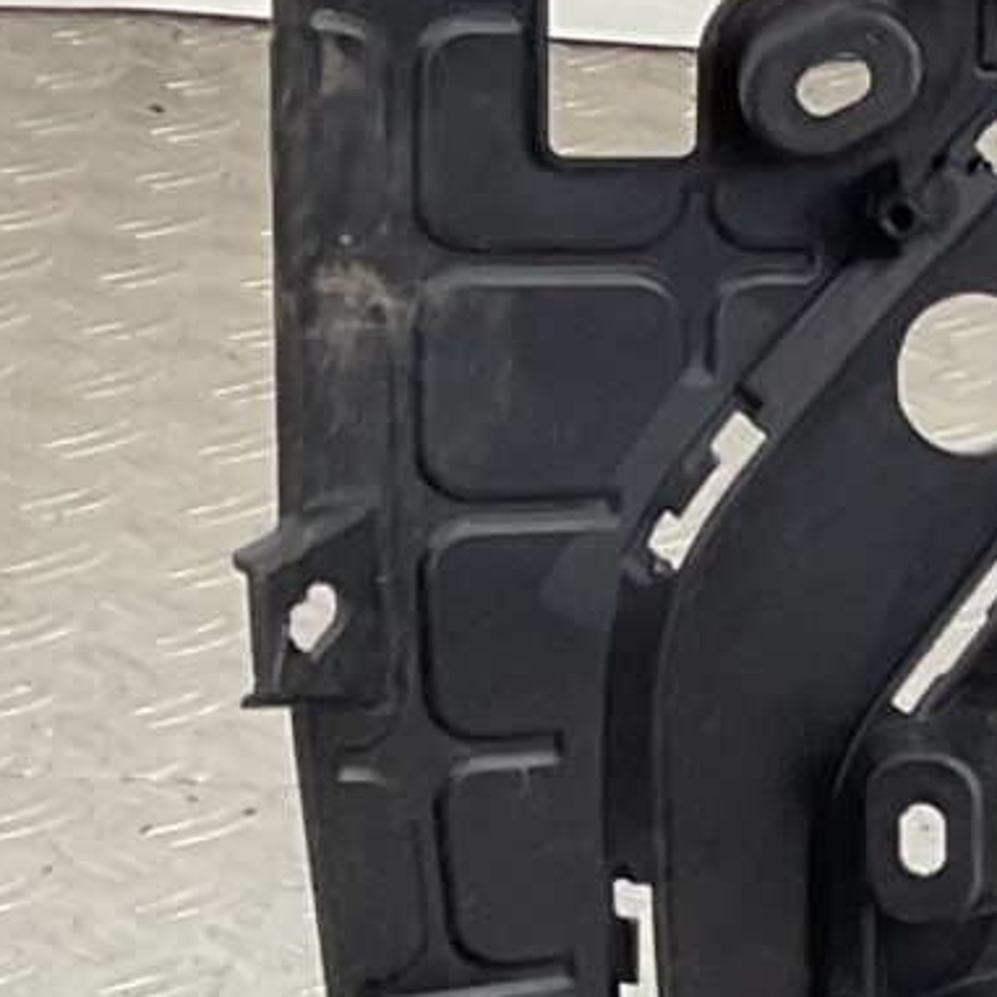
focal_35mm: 172
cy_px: 1049
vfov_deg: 10.1
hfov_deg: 9.5
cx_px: 1952
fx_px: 5605
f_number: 1.8
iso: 40
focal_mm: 3
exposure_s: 1/120
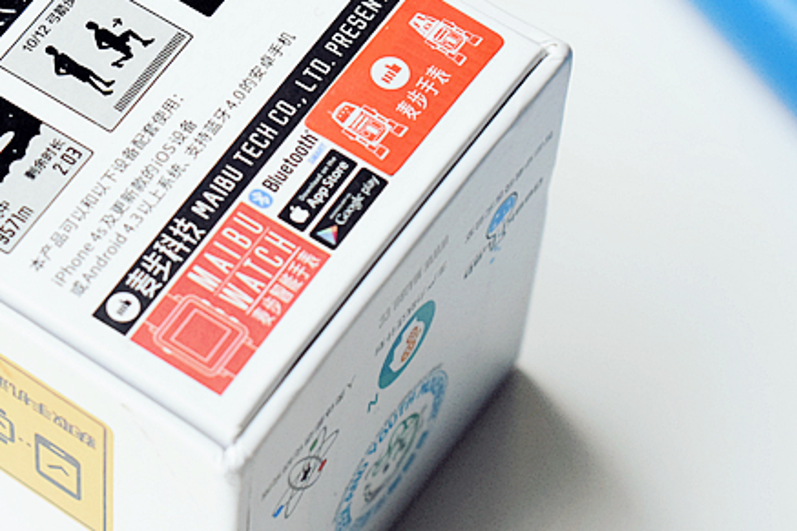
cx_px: 162
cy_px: 136
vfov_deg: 9.1
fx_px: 3340
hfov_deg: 13.5
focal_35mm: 151
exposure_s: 1/100
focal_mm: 55
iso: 3200
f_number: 5.6
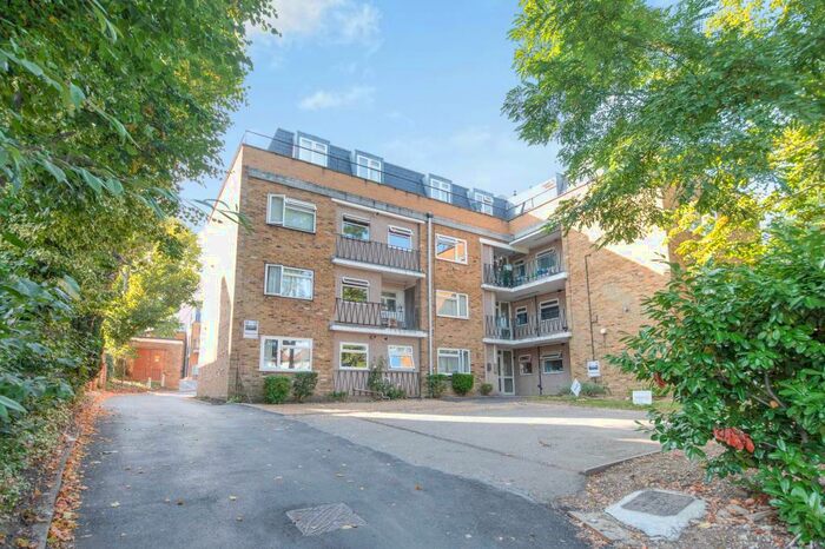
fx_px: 389
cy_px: 274
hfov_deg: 93.3
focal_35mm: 17
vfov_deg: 70.4
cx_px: 412
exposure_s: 1/80
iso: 160
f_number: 5
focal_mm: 17
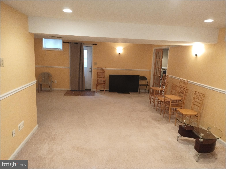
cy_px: 84
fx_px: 163
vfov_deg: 54.9
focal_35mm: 25
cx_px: 113
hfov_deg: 69.4
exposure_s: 1/36.6
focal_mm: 4.71
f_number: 1.7
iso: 400
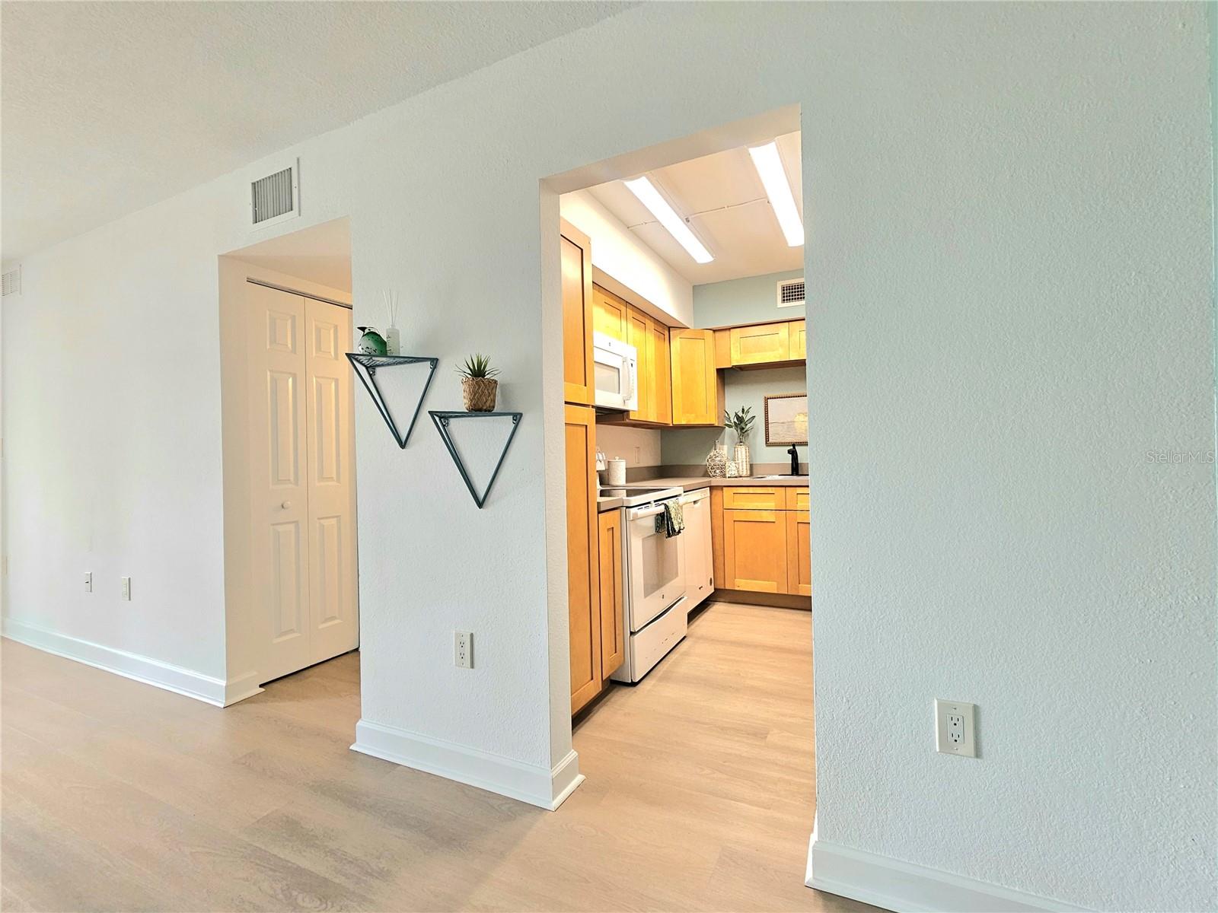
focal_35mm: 13
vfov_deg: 89.9
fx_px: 457
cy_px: 456
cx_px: 609
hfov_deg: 106.2
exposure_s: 1/60.2
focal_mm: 2.2
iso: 125
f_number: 2.2
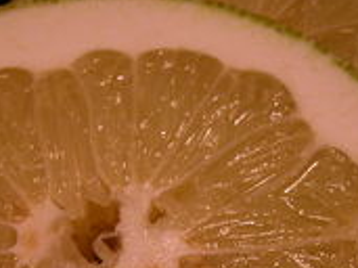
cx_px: 134
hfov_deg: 16.8
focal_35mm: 117
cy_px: 289
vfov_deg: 12.4
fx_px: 1209
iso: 100
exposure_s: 1/155
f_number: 4.3
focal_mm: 12.7
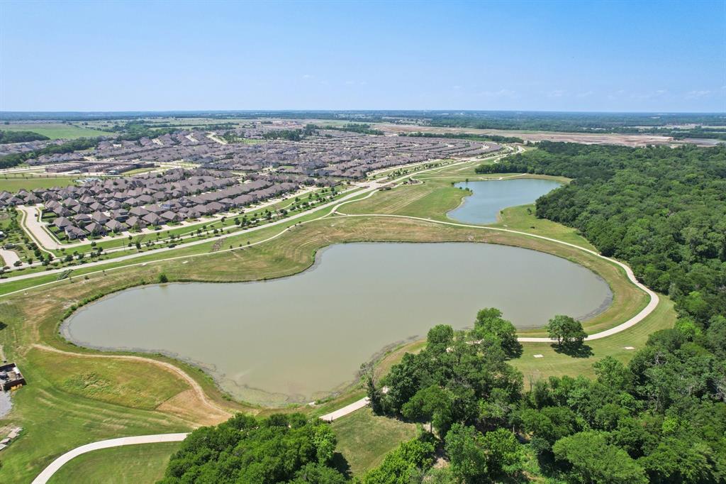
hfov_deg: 78.6
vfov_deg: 57.2
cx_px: 363
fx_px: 443
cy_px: 242
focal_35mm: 22
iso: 100
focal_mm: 8.38
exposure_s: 1/2000
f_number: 2.8
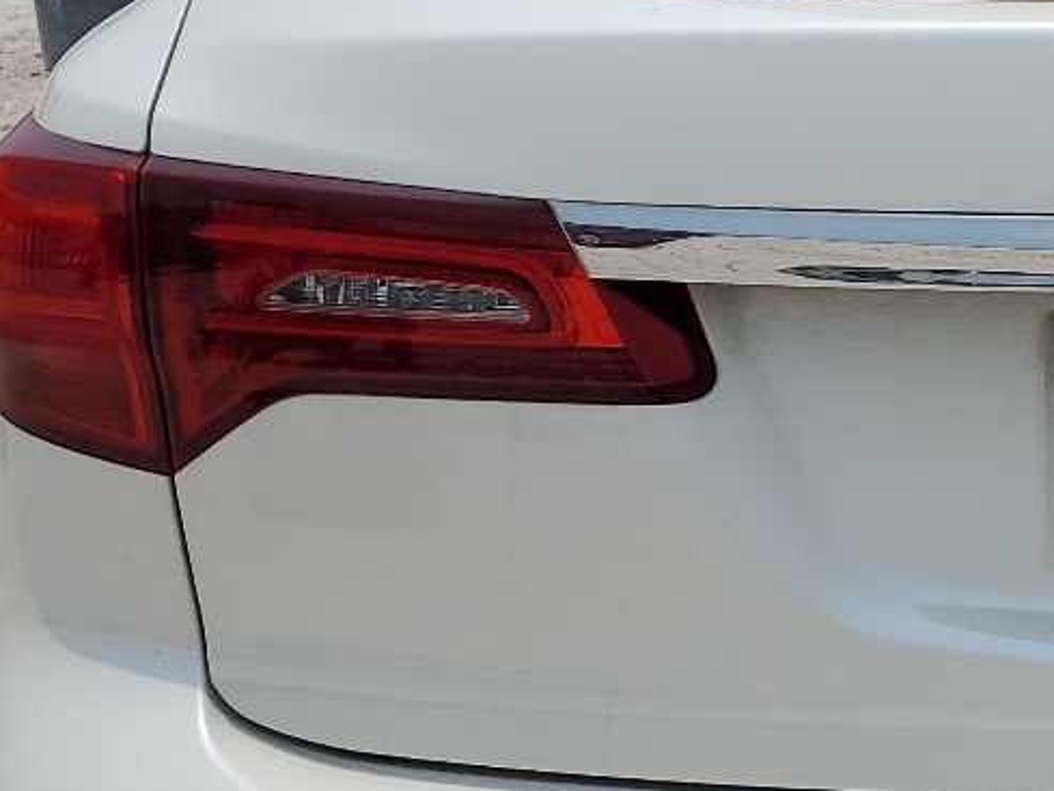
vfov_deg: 17.4
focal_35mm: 85
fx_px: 2589
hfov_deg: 21.6
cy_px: 304
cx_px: 1205
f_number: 1.5
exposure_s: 1/10000
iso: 50
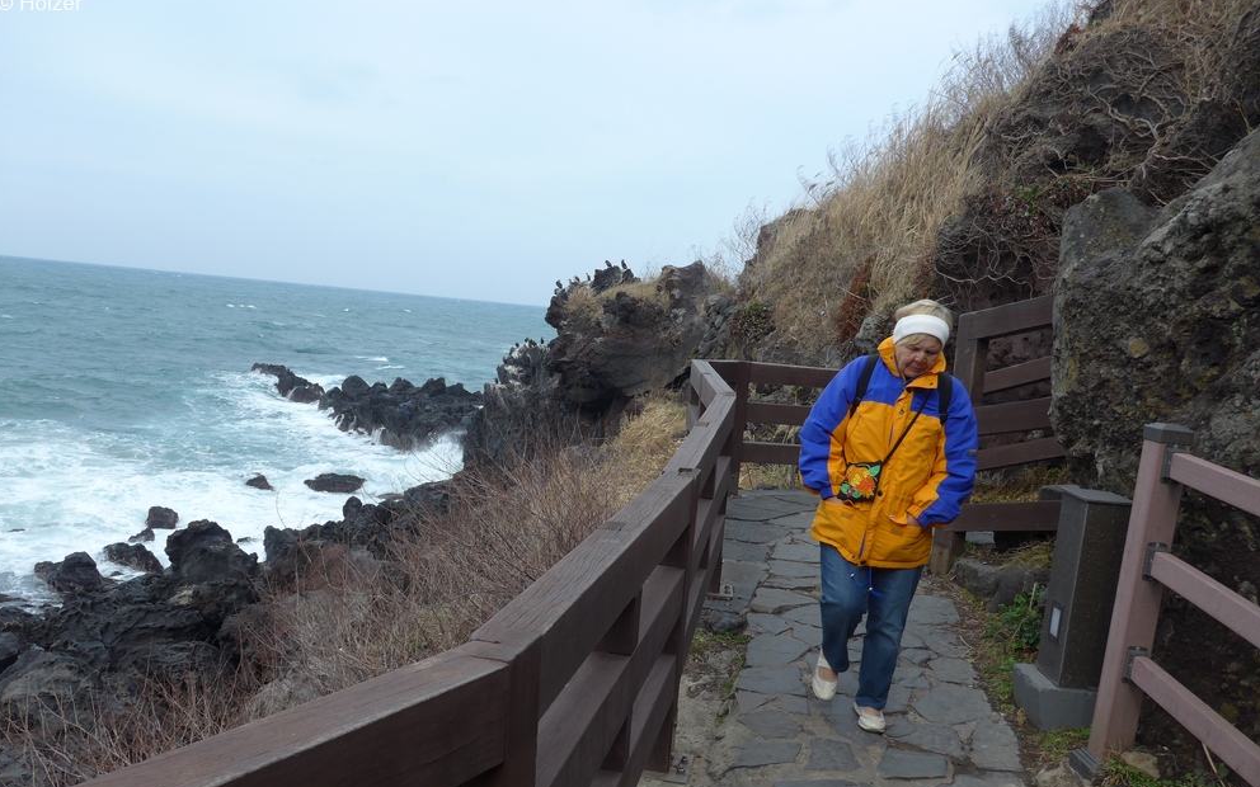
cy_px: 468
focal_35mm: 31
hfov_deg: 61.2
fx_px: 1065
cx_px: 627
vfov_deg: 40.4
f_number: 2.8
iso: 80
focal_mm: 6
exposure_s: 1/640
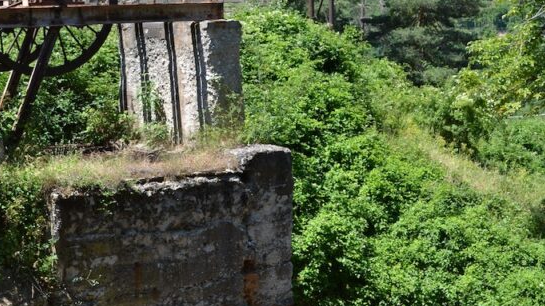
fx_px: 939
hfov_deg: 31.9
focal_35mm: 65
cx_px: 147
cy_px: 102
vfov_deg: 18.5
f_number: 7.1
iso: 100
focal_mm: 22
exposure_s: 1/200
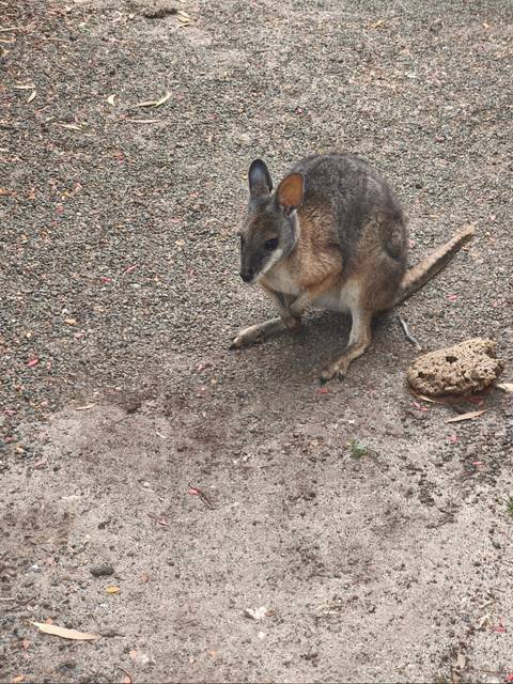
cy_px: 342
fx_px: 1442
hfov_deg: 20.2
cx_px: 256
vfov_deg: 26.7
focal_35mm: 73
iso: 160
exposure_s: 1/100
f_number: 1.9
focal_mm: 7.1
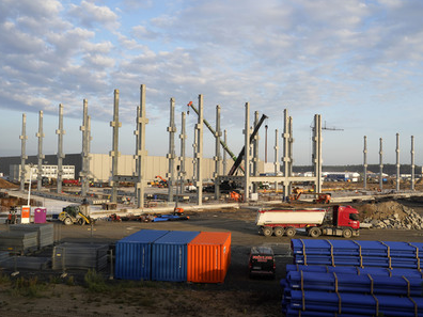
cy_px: 159
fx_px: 428
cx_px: 217
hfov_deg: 52.6
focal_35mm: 35
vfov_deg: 40.7
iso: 320
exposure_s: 1/320
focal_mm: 32
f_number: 9
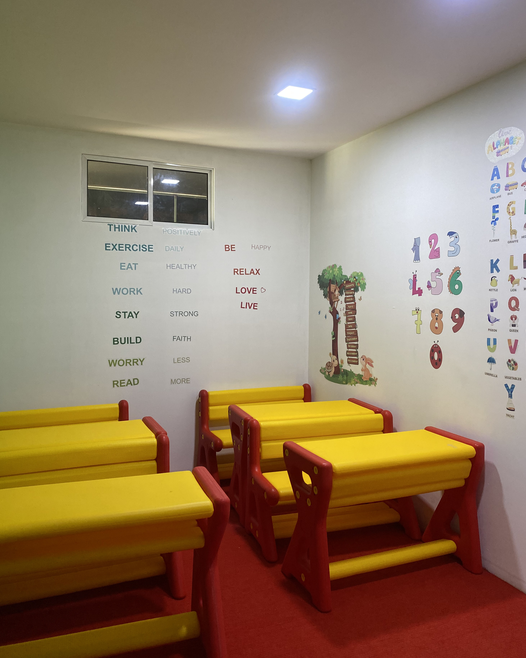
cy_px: 315
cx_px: 260
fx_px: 545
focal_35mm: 28
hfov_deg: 51.5
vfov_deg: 62.2
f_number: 1.8
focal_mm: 4.25
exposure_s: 1/50
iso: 200
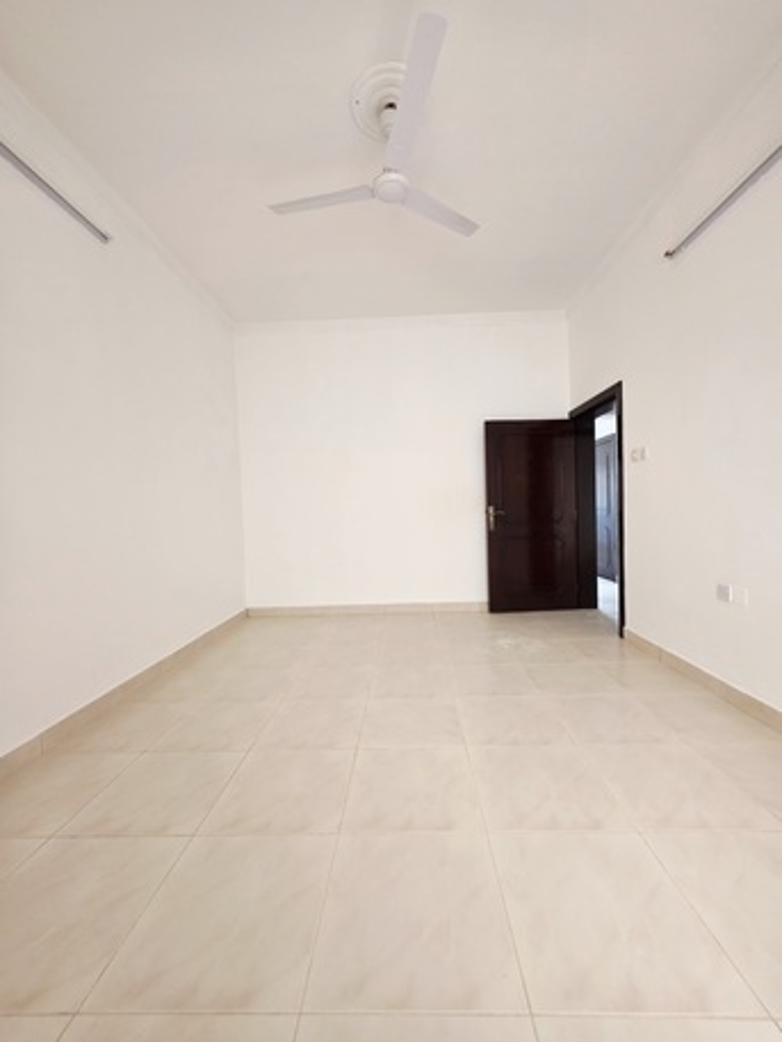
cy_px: 521
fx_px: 391
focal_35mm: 13
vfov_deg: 106.2
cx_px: 391
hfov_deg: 89.9
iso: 200
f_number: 1.9
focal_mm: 2.2
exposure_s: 1/50.3
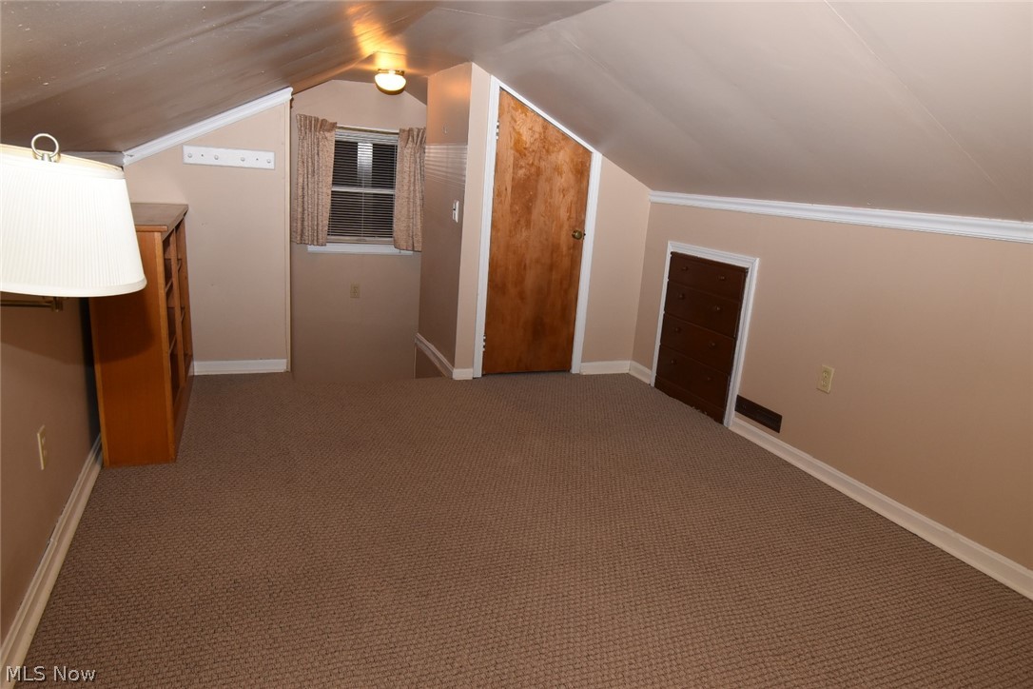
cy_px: 344
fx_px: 646
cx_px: 516
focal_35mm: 22
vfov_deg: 56.1
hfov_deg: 77.3
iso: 800
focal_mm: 15
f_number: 8
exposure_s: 1/30
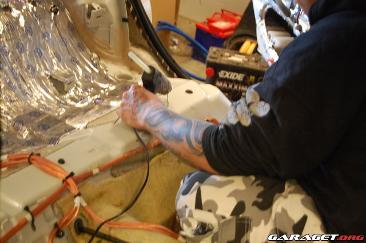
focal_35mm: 75
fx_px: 761
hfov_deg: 27.0
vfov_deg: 18.1
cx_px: 183
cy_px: 122
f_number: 5.6
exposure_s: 1/8
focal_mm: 50
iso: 1600
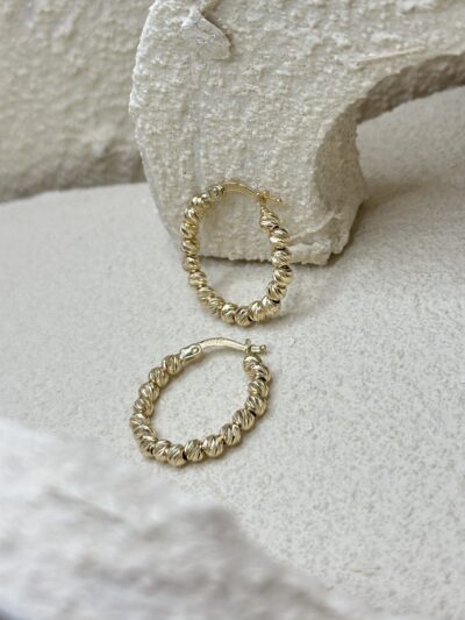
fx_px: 859
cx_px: 232
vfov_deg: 39.6
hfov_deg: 30.3
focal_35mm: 48
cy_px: 310
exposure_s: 1/797
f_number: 1.78
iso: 80
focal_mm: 6.86
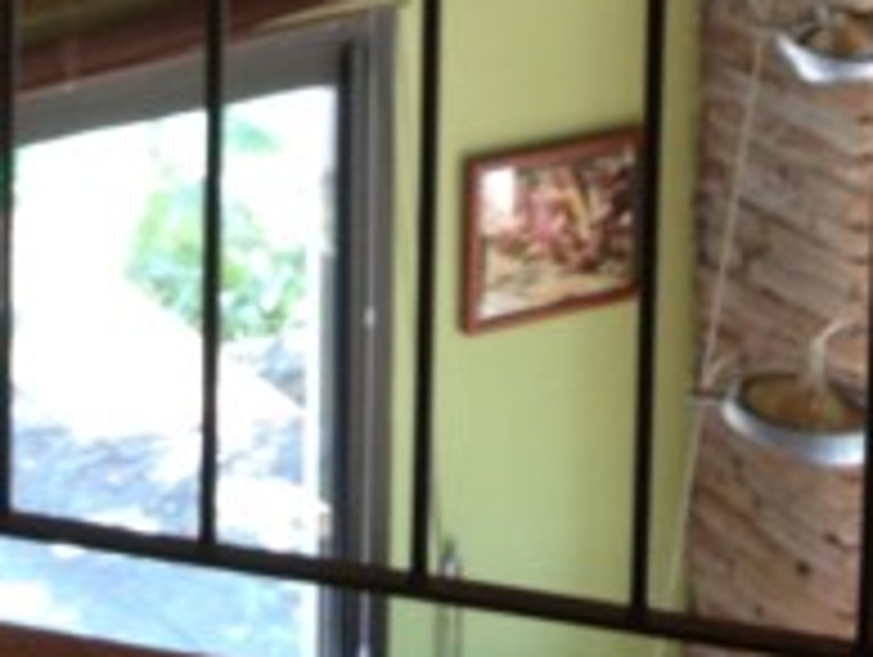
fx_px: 3636
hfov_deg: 13.5
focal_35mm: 144
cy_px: -616
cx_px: 36
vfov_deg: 9.7
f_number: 2.4
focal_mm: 4.28
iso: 50
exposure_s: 1/40
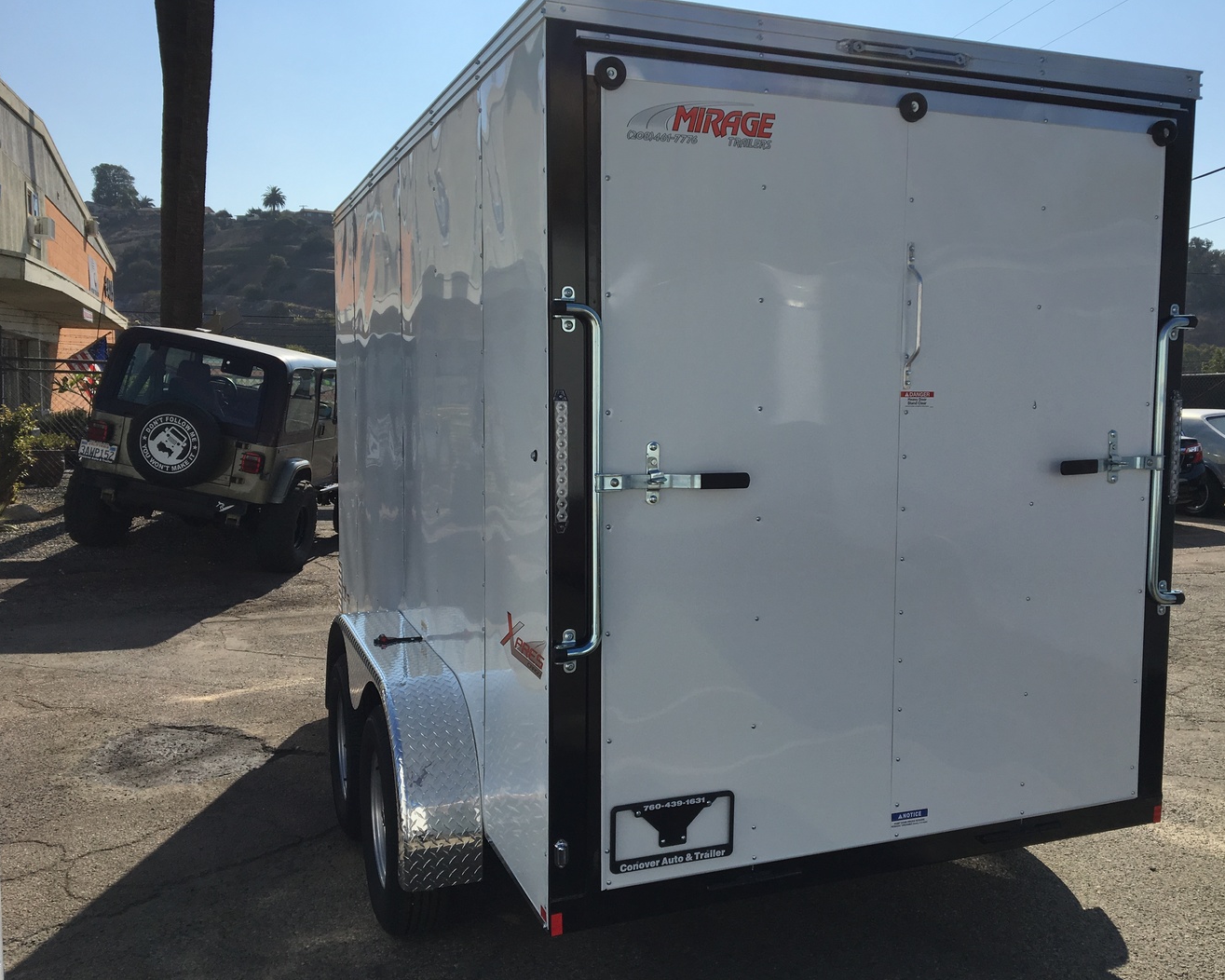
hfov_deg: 57.1
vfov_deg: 47.1
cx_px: 654
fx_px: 1124
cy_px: 486
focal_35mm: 31
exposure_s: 1/2481
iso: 25
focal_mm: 4.15
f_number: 2.2
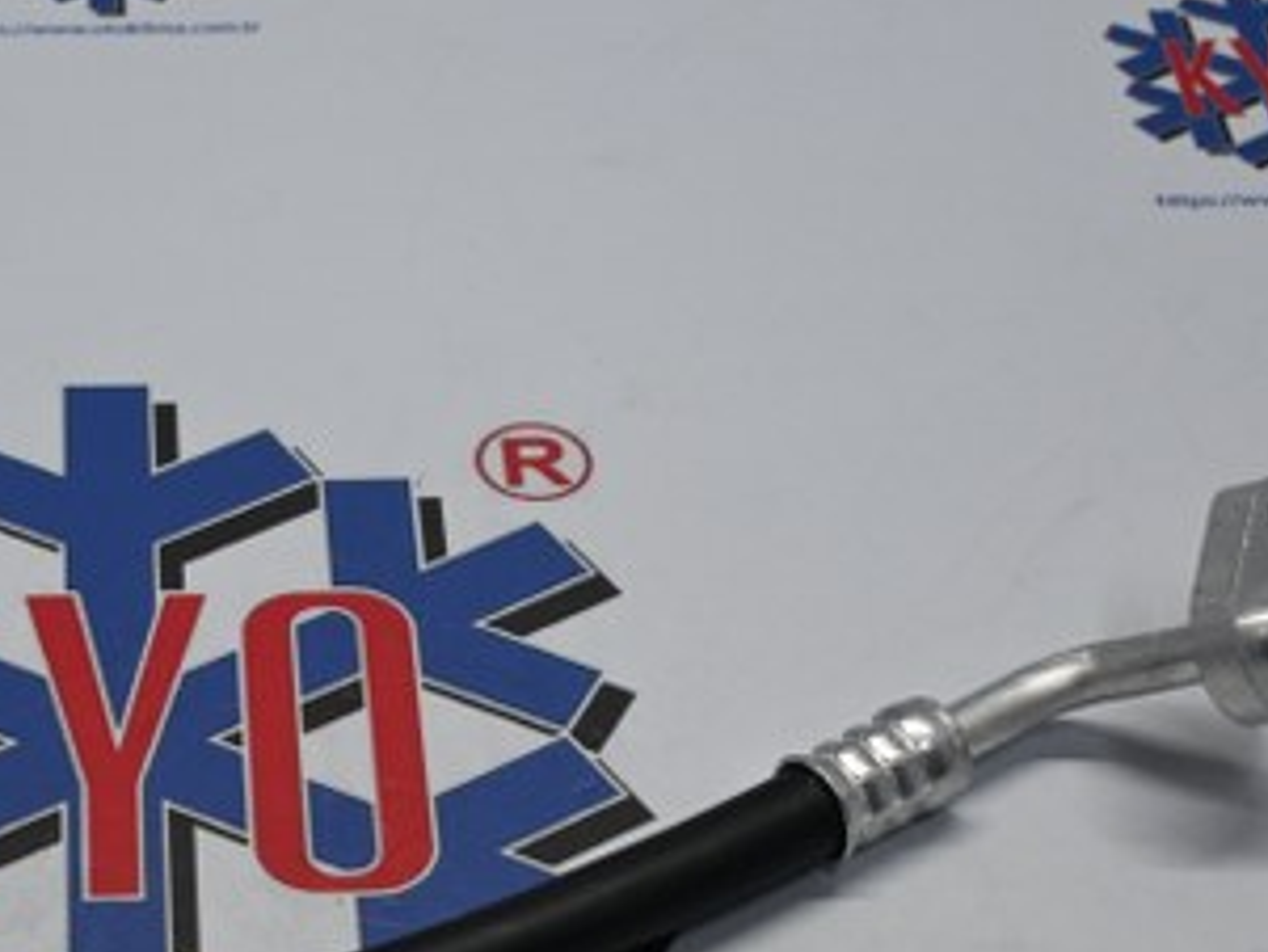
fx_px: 3480
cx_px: 147
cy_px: 628
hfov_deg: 20.3
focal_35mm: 95
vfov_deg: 15.6
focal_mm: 33
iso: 640
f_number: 5
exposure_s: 1/125
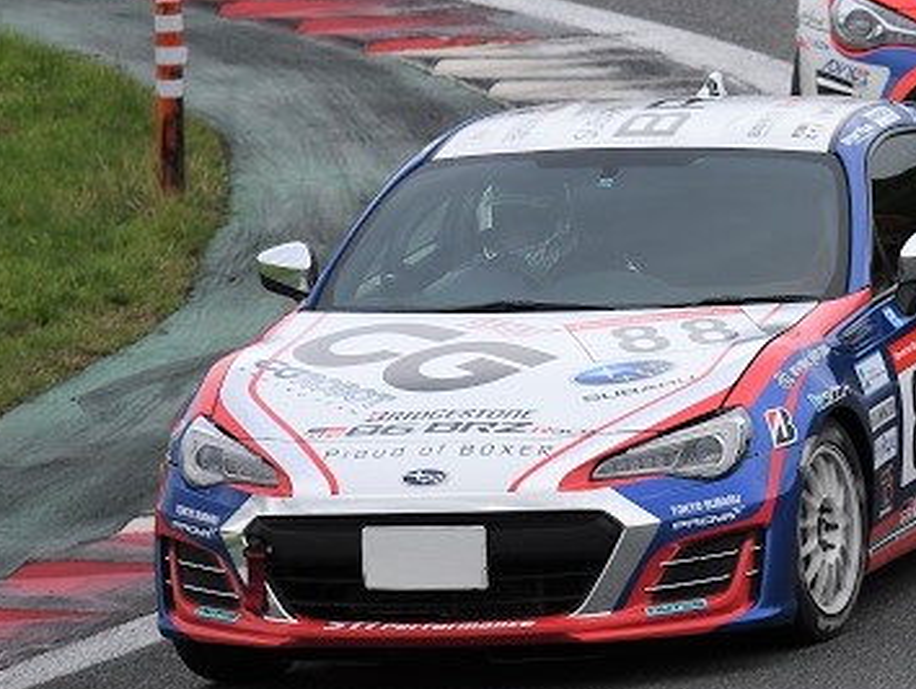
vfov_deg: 1.6
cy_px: 175
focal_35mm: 912
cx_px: 895
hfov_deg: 2.2
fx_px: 24149
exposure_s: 1/500
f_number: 5.6
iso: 400
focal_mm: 280
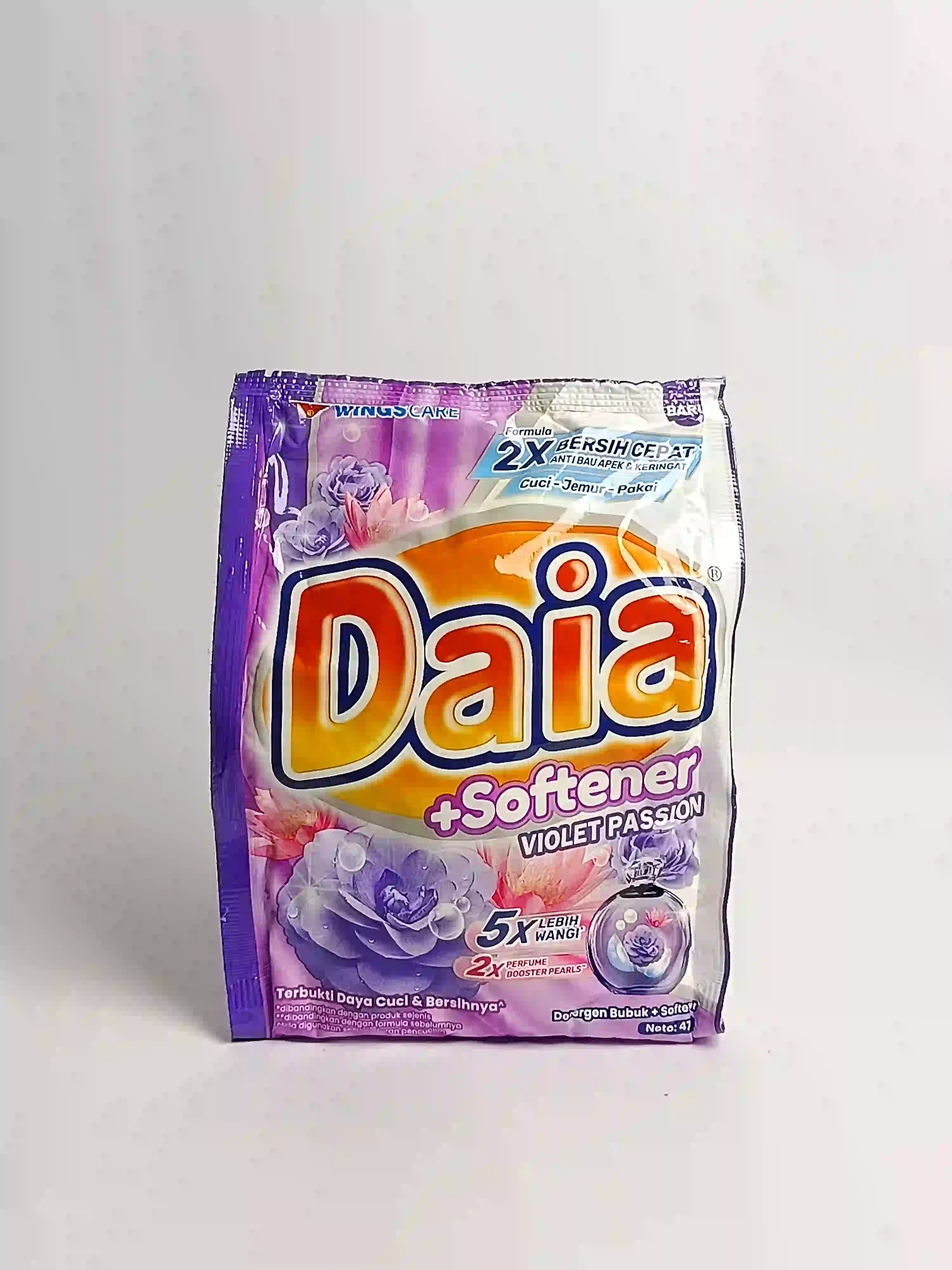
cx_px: 476
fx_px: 1723
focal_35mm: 47
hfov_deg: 30.9
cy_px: 635
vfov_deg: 40.4
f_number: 1.7
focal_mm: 5.24
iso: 105
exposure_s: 1/100
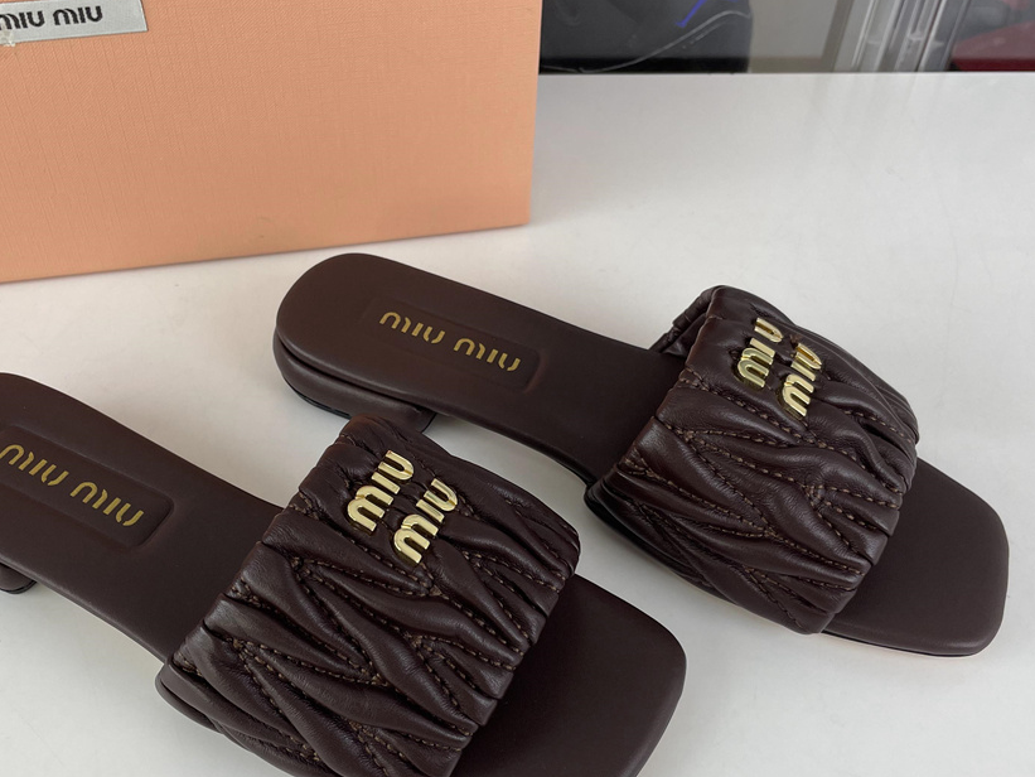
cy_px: 489
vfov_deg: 37.5
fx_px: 1136
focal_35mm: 38
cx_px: 455
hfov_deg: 48.9
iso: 32
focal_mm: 4.2
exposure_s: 1/142
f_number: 1.6
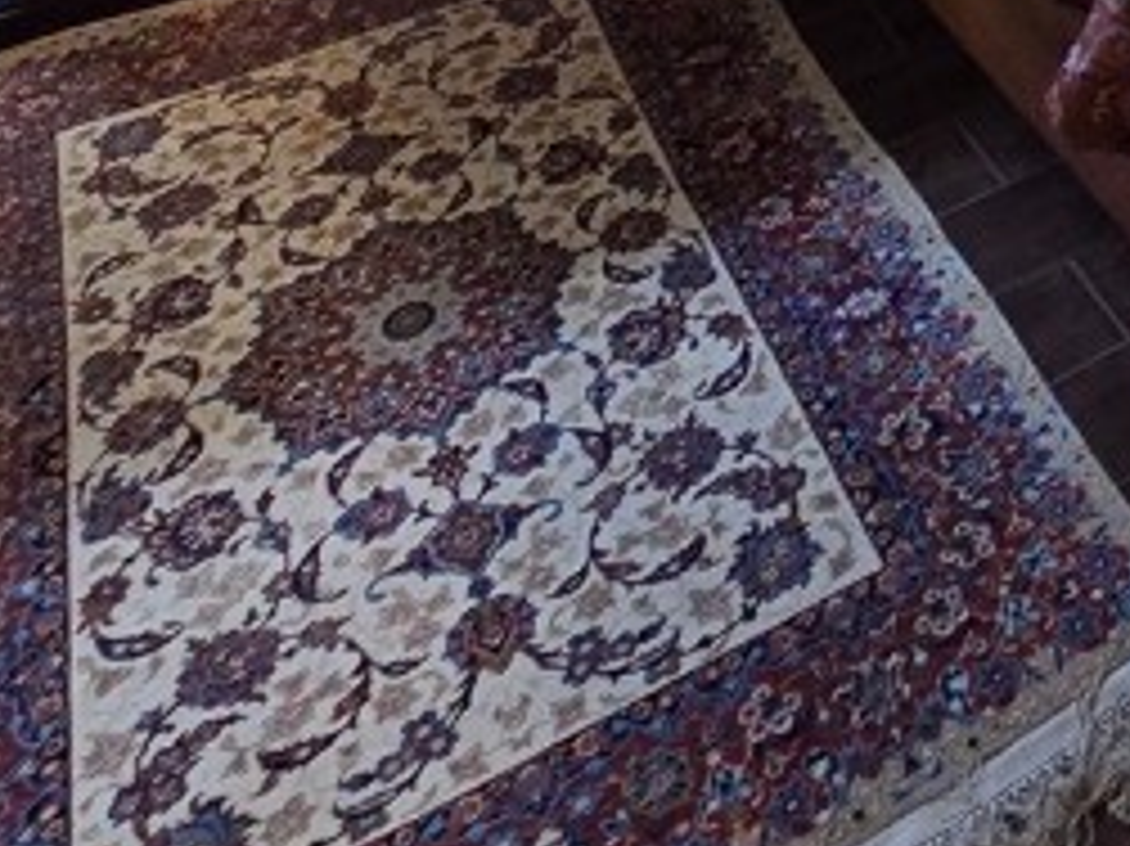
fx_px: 1729
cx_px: 1418
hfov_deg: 29.9
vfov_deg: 19.7
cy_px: -711
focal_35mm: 53
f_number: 2.2
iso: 400
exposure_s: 1/60
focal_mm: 2.2
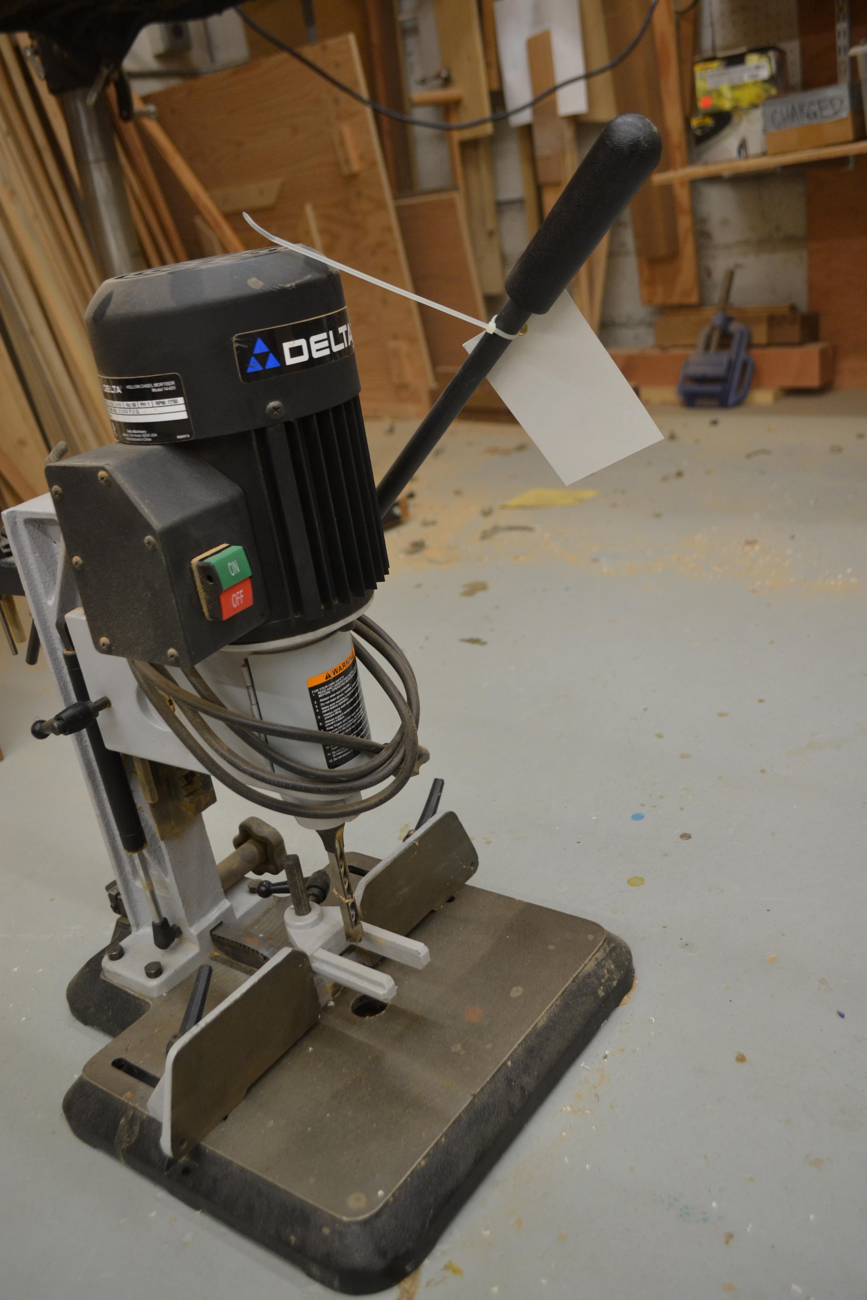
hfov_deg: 43.6
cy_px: 650
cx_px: 434
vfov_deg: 61.9
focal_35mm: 30
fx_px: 1084
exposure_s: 1/60
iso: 560
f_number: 3.8
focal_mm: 20
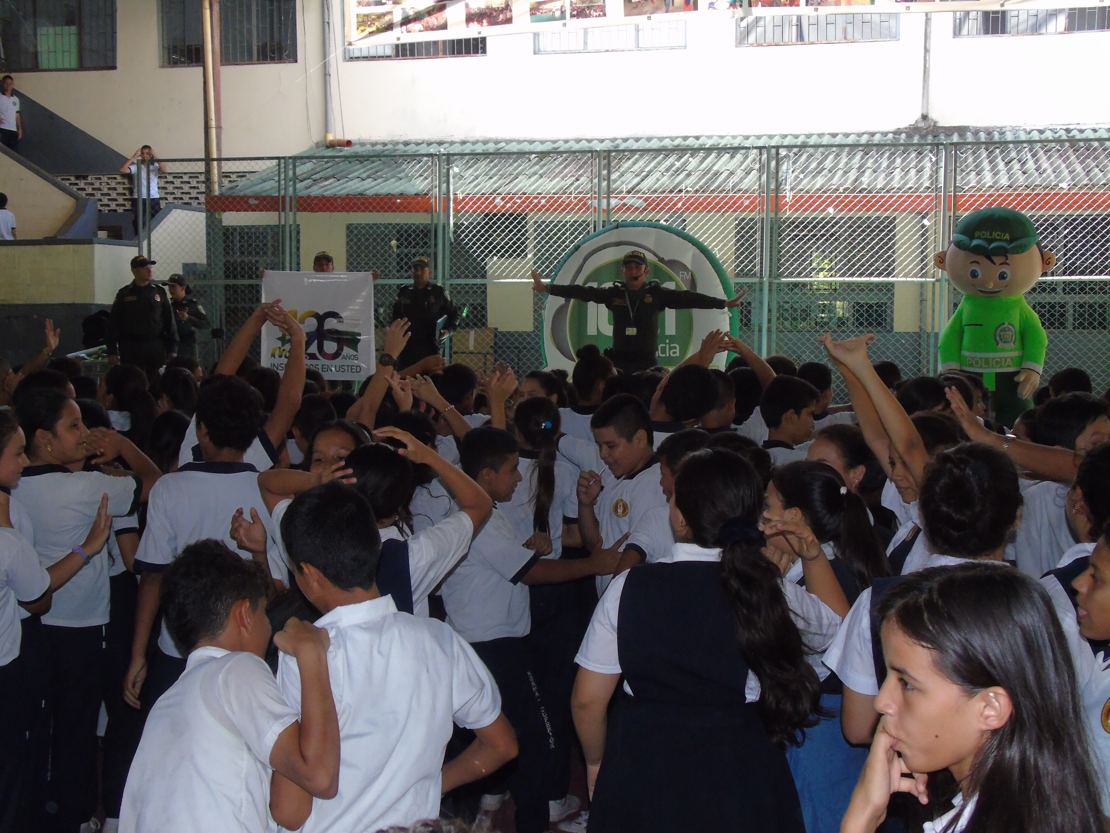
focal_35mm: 46
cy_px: 416
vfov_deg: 31.5
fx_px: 1475
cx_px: 555
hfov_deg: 41.2
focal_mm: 8.2
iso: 400
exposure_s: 1/200
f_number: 4.1
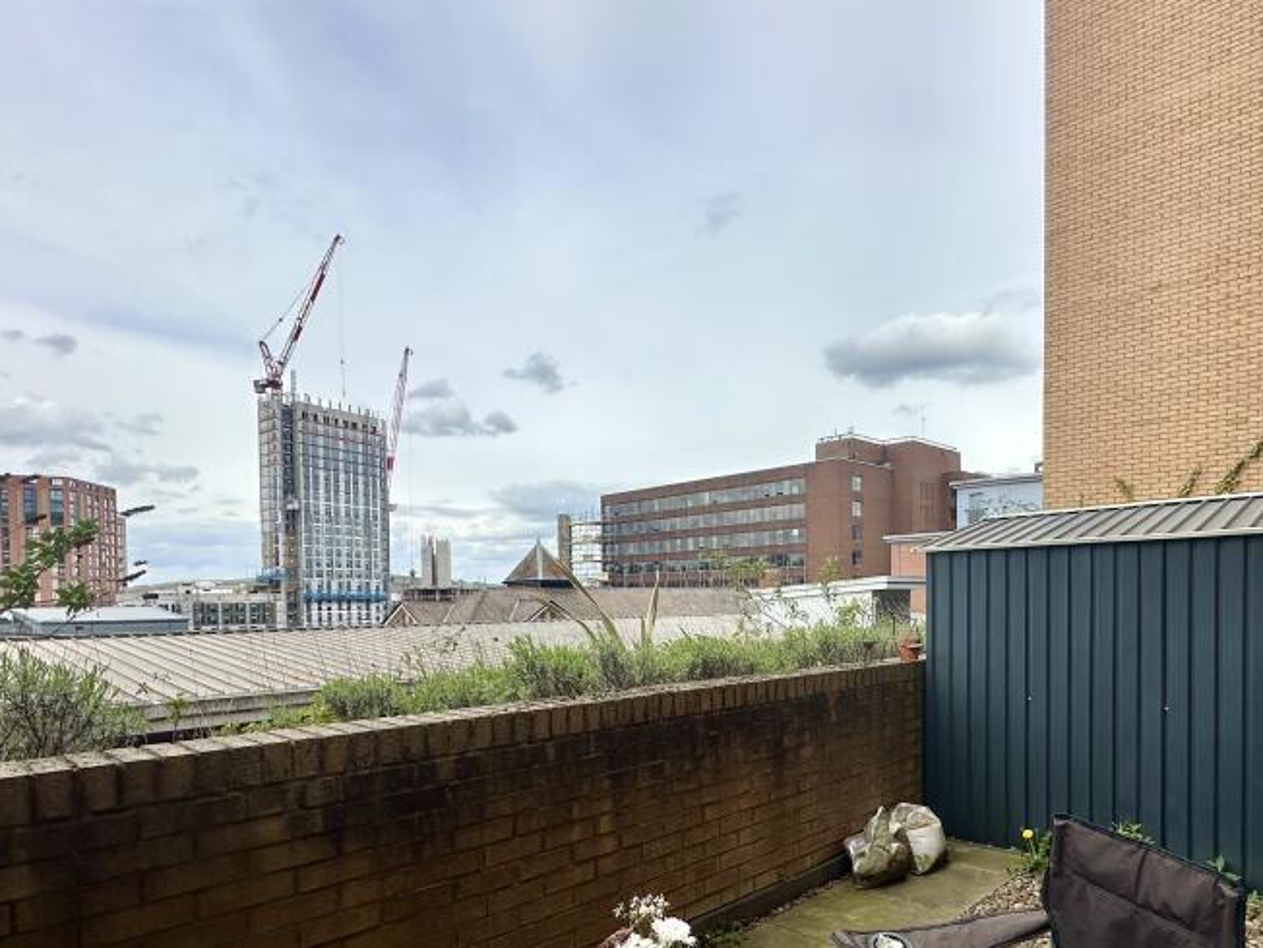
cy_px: 622
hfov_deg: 76.2
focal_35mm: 22
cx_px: 693
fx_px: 803
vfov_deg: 59.8
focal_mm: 2.22
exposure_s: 1/1742
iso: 40
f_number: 2.2
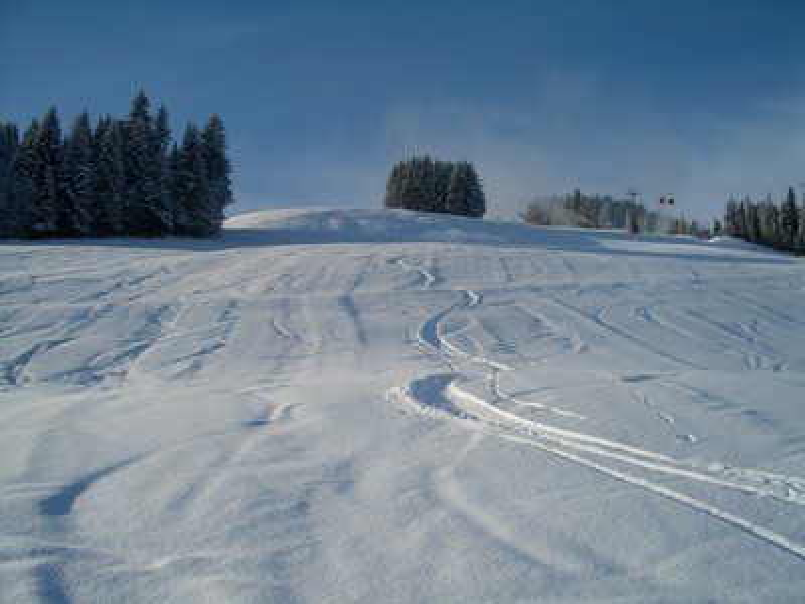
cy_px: 302
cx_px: 402
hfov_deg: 52.6
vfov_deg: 40.7
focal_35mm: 35
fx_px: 814
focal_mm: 5.8
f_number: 4.3
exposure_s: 1/1000
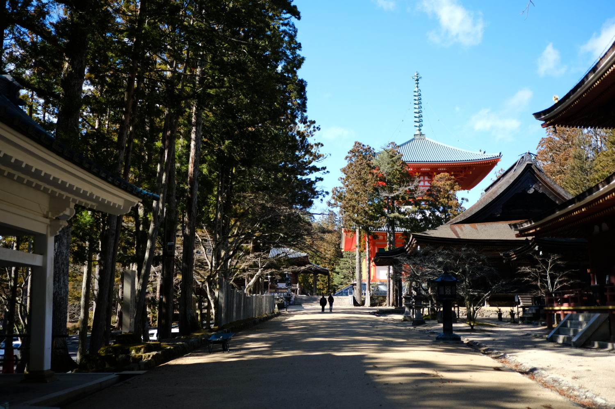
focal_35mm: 35
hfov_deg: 54.5
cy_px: 204
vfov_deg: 37.8
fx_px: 597
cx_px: 308
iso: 200
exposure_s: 1/1000
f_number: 2.5
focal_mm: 23
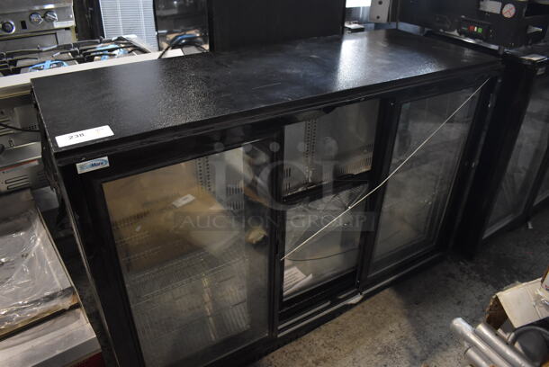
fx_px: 412
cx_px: 274
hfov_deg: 67.3
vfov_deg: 48.0
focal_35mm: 27
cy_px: 184
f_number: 3.5
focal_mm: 18
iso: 2000
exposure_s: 1/125
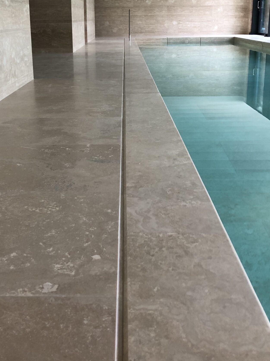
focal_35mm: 43
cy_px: 139
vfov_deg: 43.6
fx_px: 447
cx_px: 97
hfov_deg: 33.4
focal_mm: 3.99
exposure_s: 1/30
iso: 40
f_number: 1.8
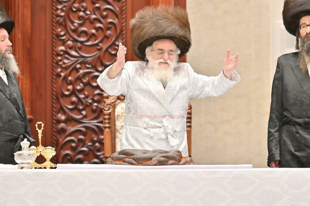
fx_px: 2849
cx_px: 156
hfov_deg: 6.2
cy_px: 101
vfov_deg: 4.1
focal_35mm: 331
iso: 1000
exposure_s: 1/800
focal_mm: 200
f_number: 2.8
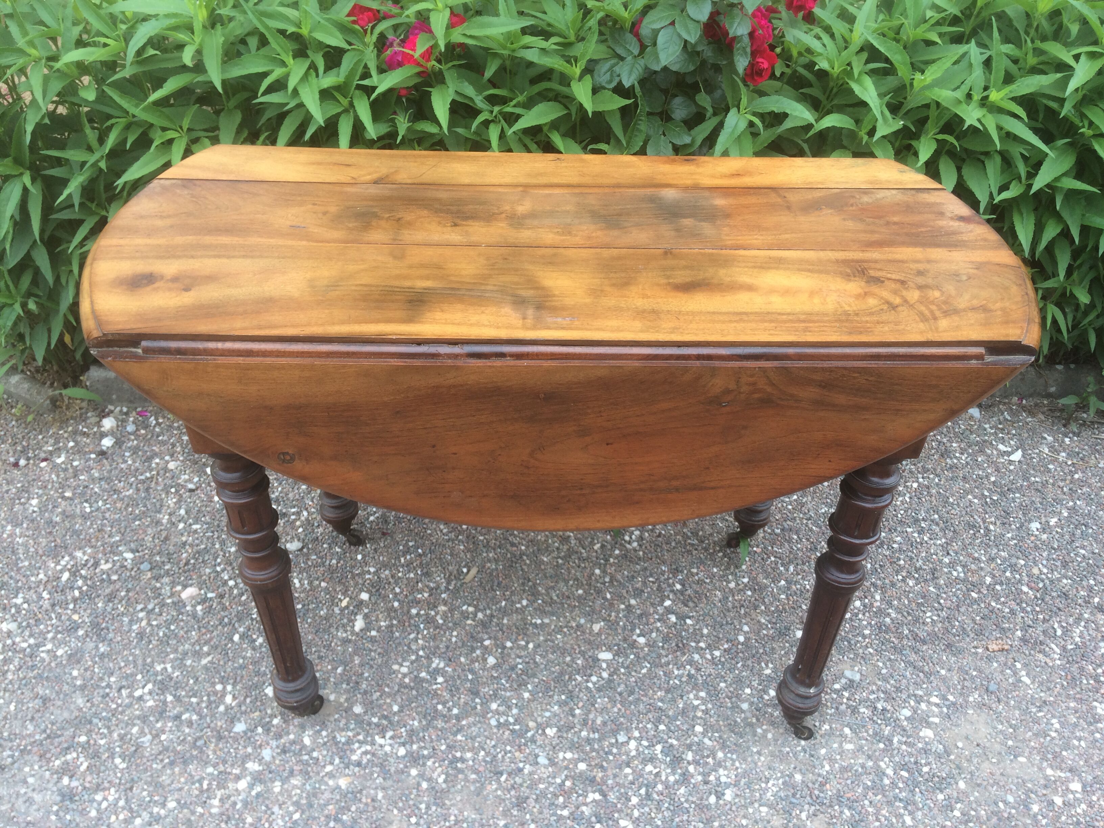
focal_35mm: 29
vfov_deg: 48.2
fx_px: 925
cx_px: 552
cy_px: 414
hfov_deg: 61.7
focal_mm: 4.15
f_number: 2.2
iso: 32
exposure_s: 1/103
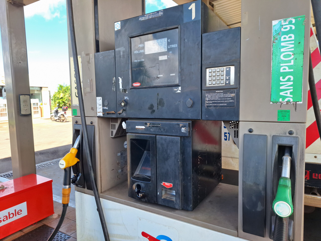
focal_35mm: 23
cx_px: 160
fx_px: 213
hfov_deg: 73.9
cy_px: 120
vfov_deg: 58.9
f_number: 1.8
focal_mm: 5.54
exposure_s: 1/380
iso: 40
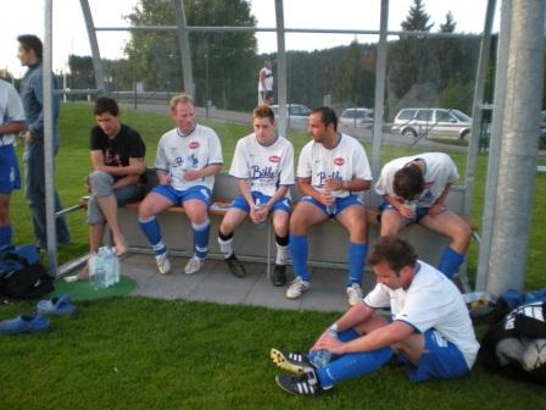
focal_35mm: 38
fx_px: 599
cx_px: 273
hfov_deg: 49.0
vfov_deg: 37.7
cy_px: 205
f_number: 3.1
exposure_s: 1/64.6
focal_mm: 6.3
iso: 156
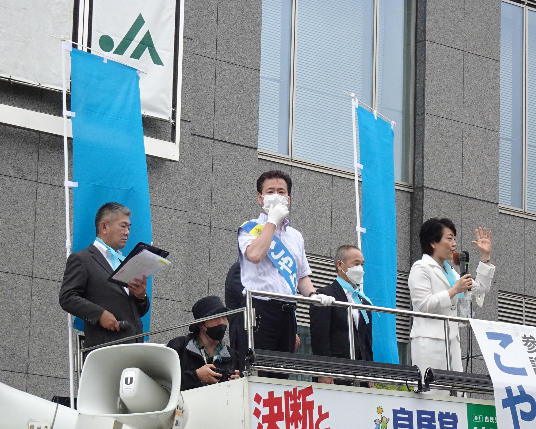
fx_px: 2284
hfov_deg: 13.4
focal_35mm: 144
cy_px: 225
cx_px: 272
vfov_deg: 10.7
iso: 250
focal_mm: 20.59
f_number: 5.6
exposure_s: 1/250
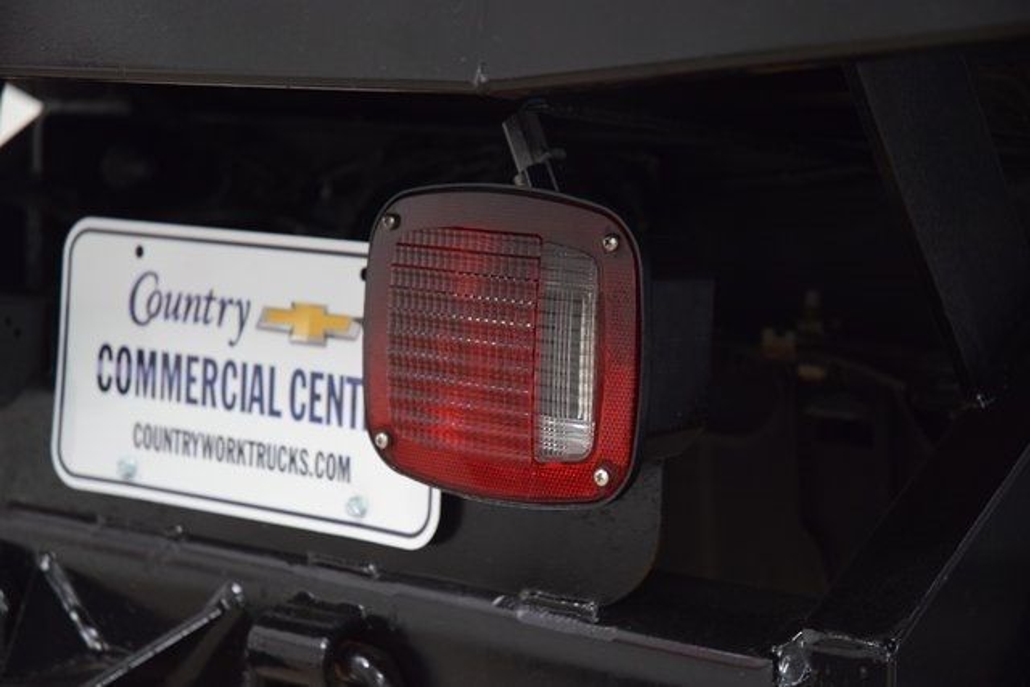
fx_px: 3005
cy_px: 344
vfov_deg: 13.0
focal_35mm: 105
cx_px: 515
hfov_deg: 19.5
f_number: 4.5
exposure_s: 1/30
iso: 1600
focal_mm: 70
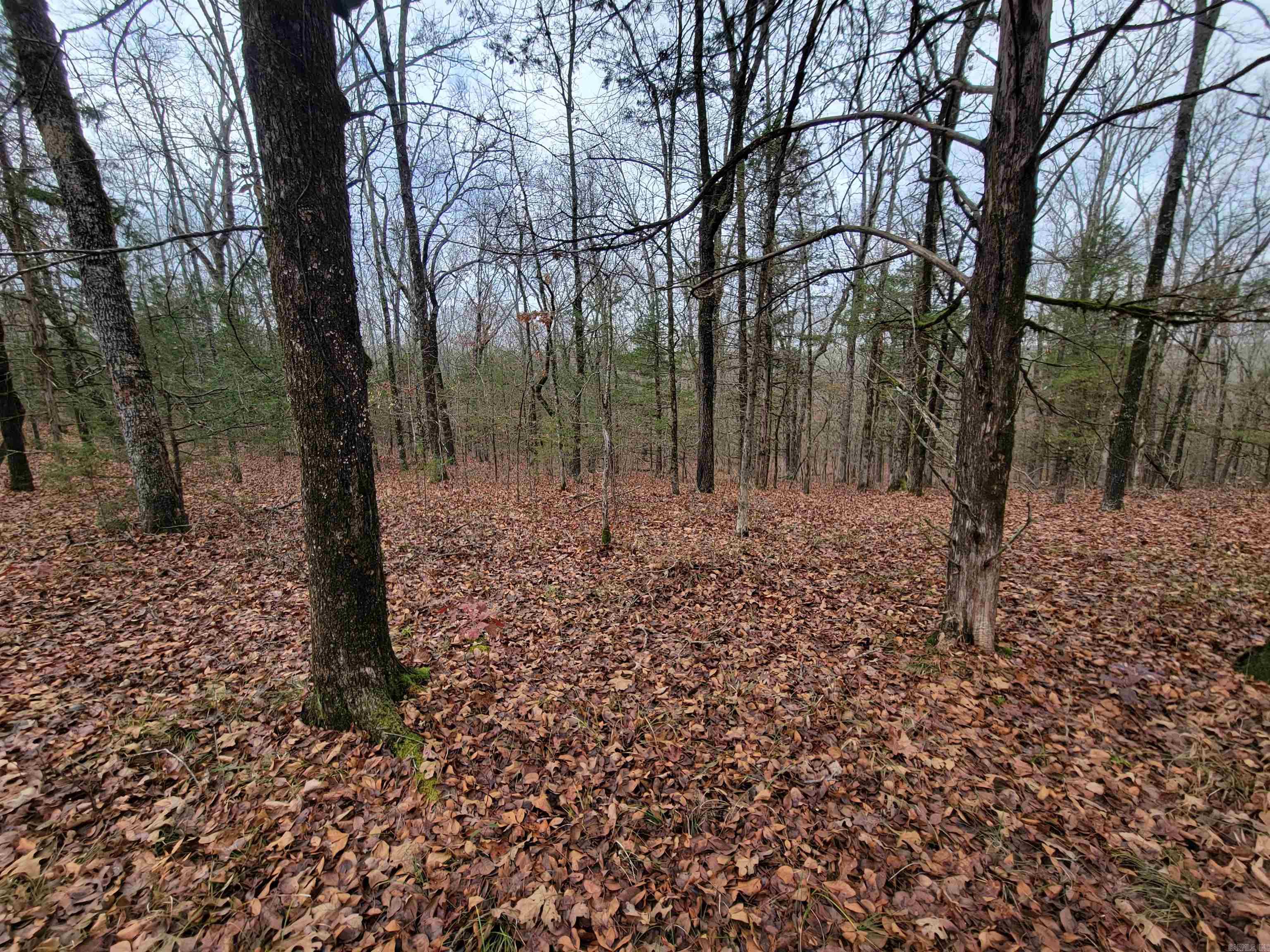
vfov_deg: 89.9
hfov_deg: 106.2
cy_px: 476
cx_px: 635
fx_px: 477
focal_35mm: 13
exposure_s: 1/315
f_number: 2.2
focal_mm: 2.2
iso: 50
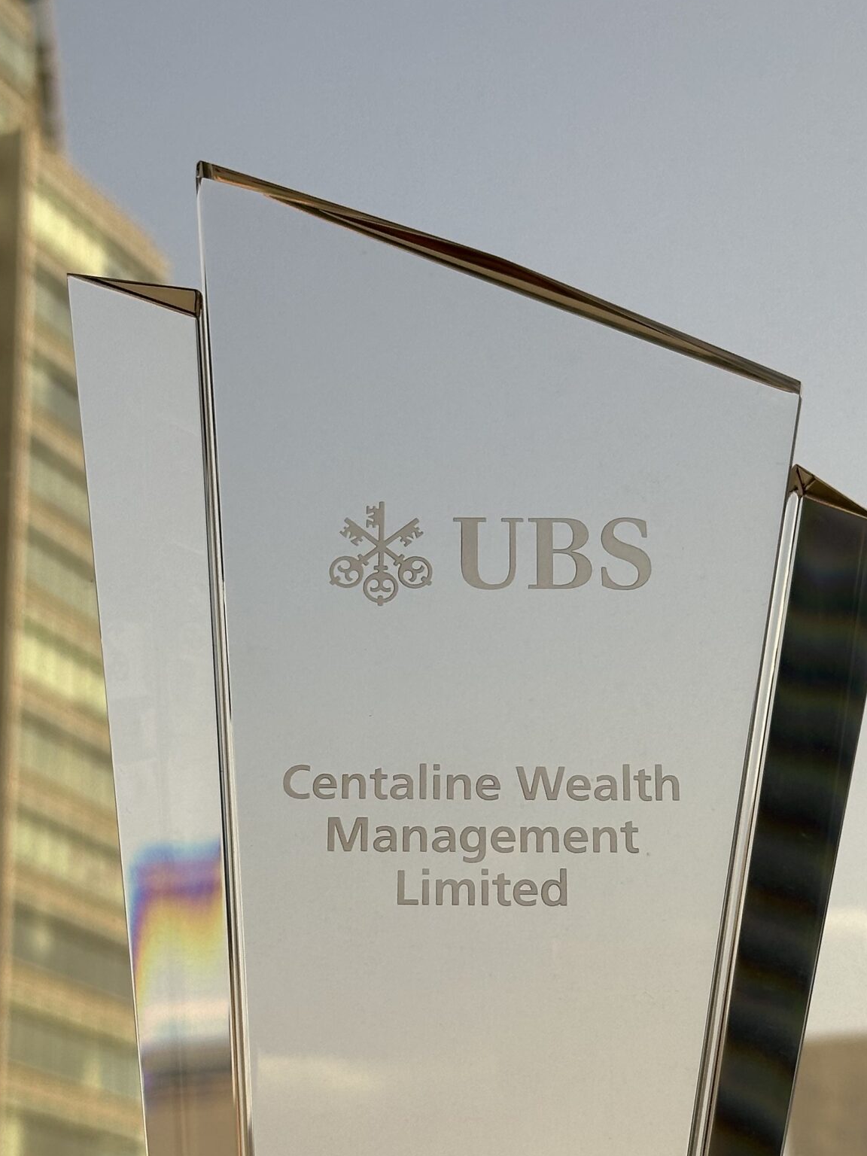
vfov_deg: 24.4
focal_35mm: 80
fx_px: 2672
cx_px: 470
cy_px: 701
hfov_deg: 18.4
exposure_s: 1/663
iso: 64
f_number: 1.78
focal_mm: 6.86
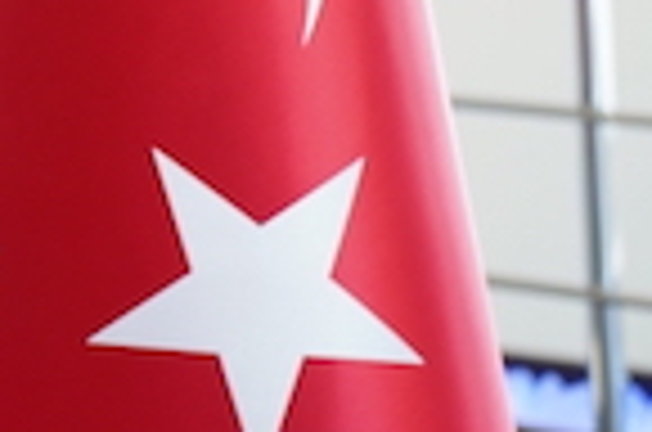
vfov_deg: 5.5
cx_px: -576
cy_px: -180
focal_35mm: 249
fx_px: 4500
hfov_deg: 8.0
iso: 640
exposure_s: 1/100
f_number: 2.8
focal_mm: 60
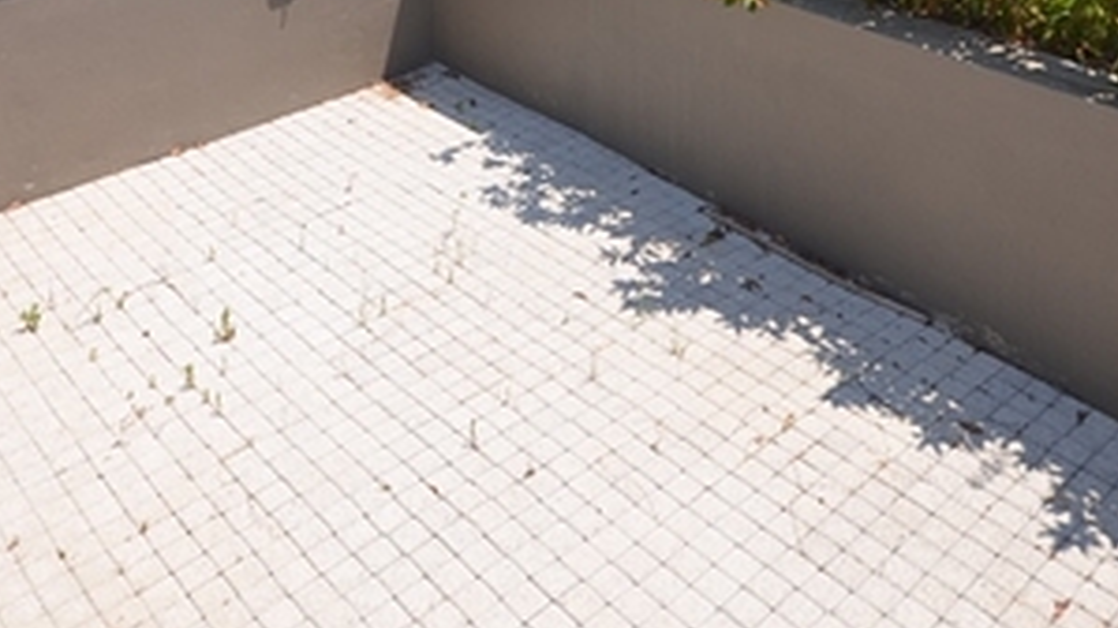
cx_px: 548
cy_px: -232
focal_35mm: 38
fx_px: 1126
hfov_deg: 52.8
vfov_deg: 25.7
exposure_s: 1/200
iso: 100
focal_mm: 10
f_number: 9
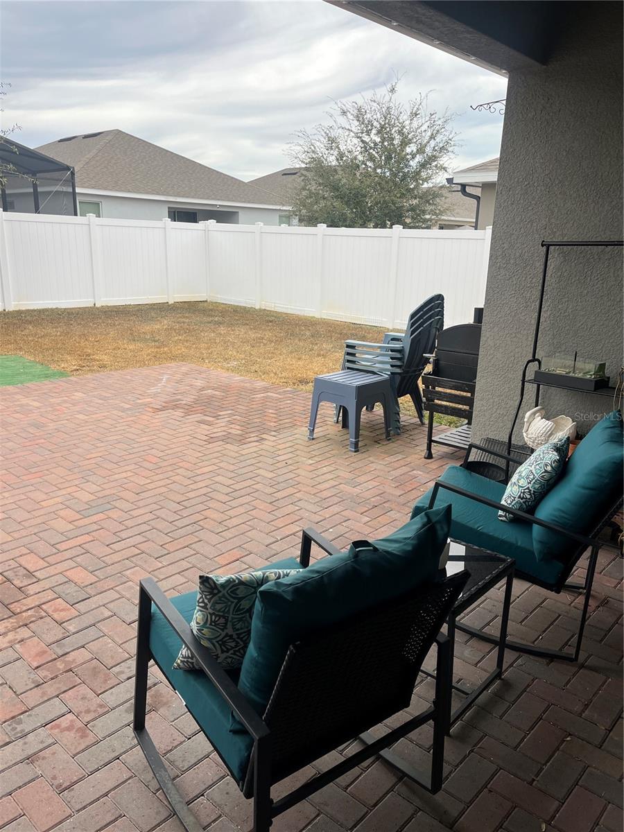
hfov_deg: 53.1
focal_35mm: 26
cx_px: 312
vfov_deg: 67.3
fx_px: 625
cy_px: 416
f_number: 1.6
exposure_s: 1/550
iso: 50
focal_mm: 5.1
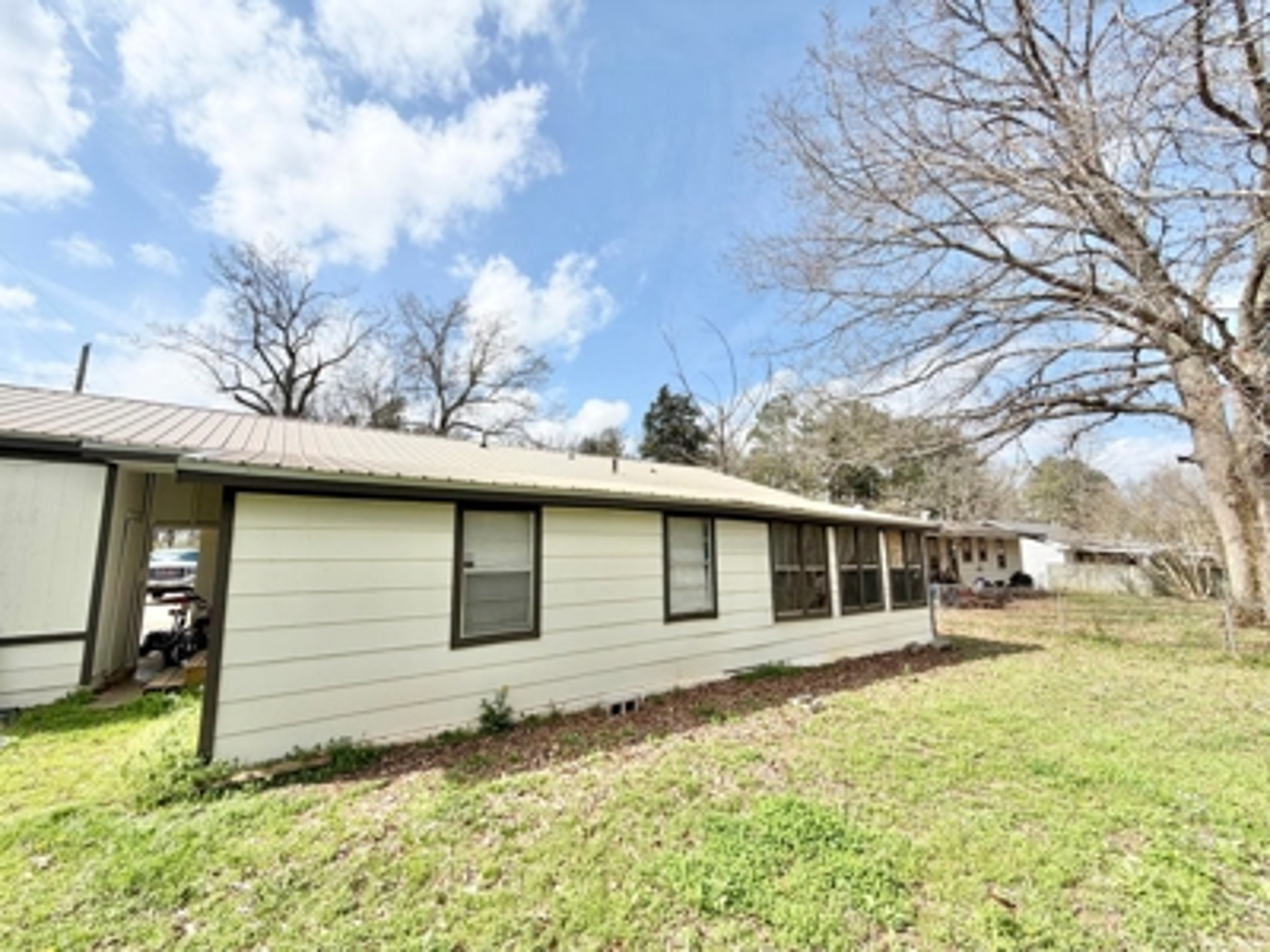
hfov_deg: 102.1
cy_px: 476
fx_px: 514
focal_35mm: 14
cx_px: 635
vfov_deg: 85.7
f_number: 2.2
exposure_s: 1/955
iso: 20
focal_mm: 2.22
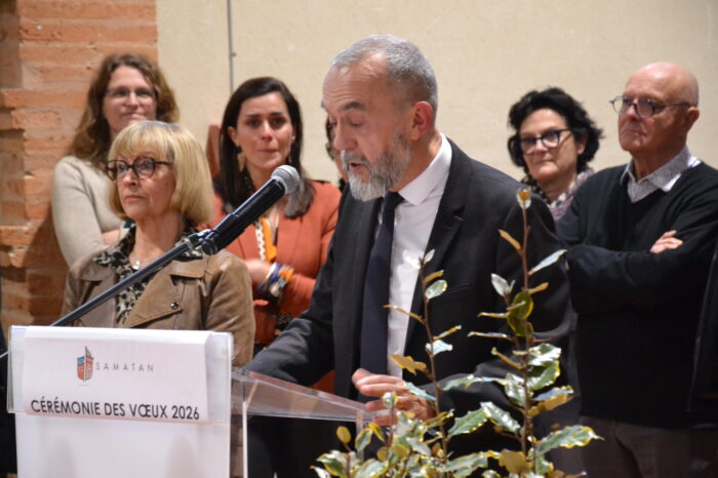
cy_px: 239
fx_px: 3140
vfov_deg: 8.7
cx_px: 359
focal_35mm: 158
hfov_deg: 13.0
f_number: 5.6
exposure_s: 1/40
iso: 3200
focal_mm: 105
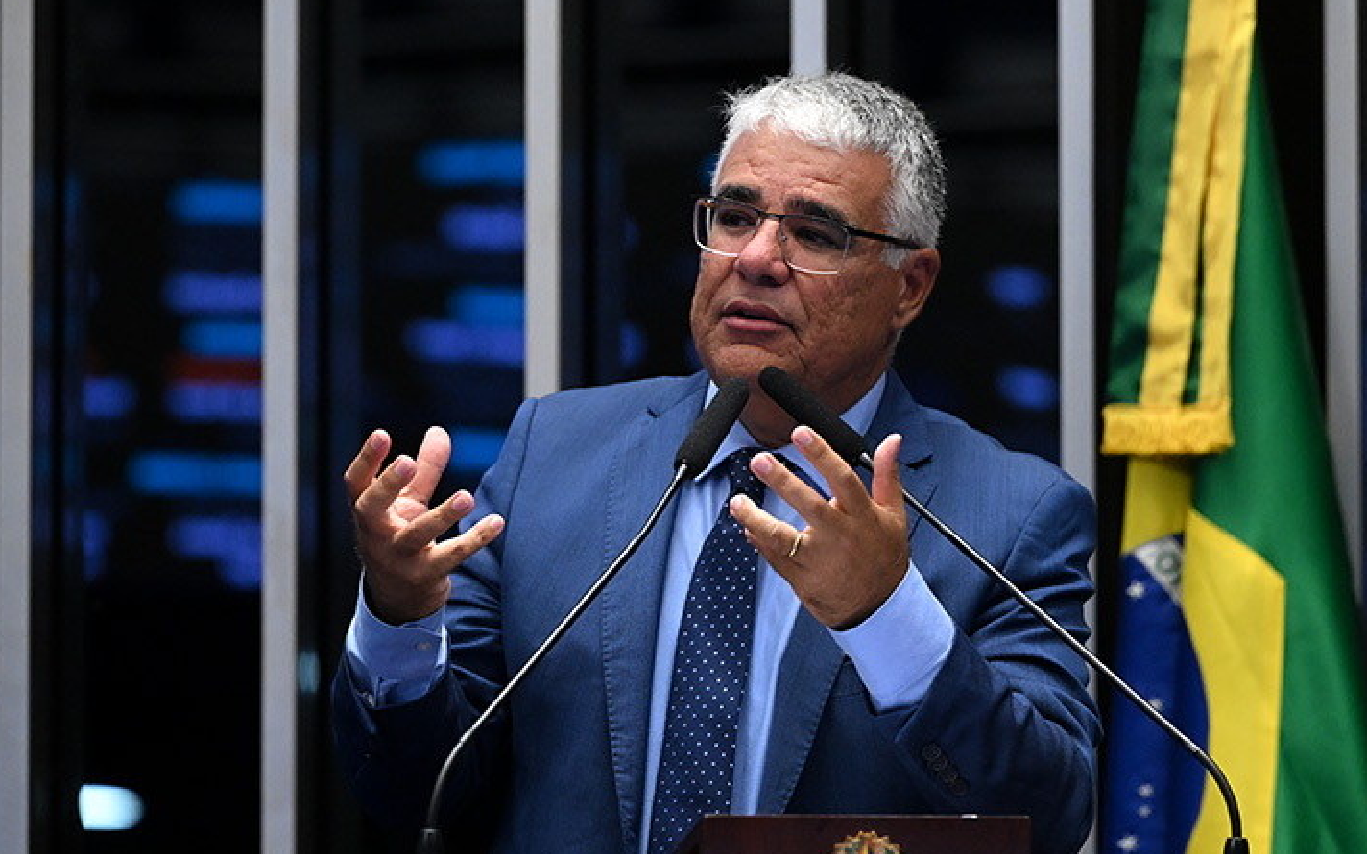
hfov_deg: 10.0
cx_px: 660
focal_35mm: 209
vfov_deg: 6.3
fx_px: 7786
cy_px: 430
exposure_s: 1/200
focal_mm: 170
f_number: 4
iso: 5000
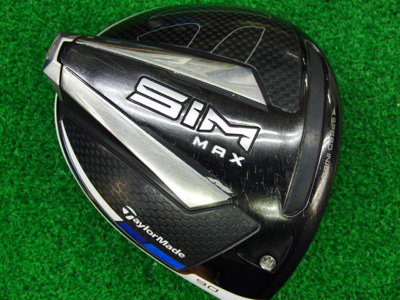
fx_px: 428
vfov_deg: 38.7
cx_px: 200
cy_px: 150
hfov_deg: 50.1
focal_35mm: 37
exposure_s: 1/60
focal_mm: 6.42
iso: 400
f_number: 3.6
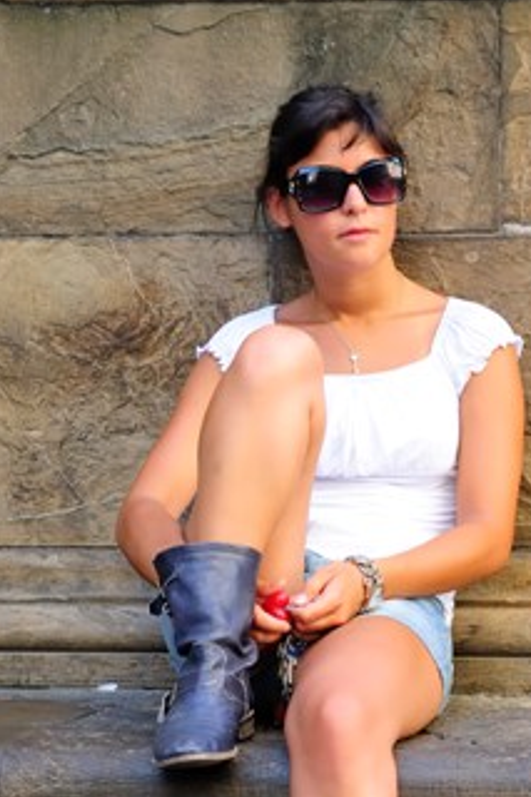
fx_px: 4385
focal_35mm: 198
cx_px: 380
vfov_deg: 10.4
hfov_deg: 6.9
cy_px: 441
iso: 500
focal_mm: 66
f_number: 8
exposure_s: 1/30
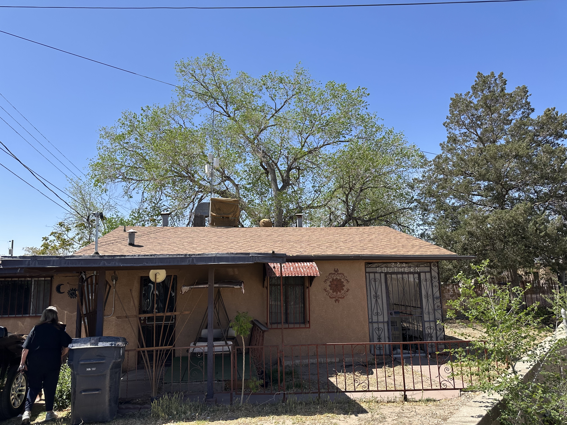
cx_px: 284
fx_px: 393
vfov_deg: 56.8
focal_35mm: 24
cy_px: 212
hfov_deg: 71.6
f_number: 1.78
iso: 80
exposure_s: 1/2967
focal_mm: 6.86
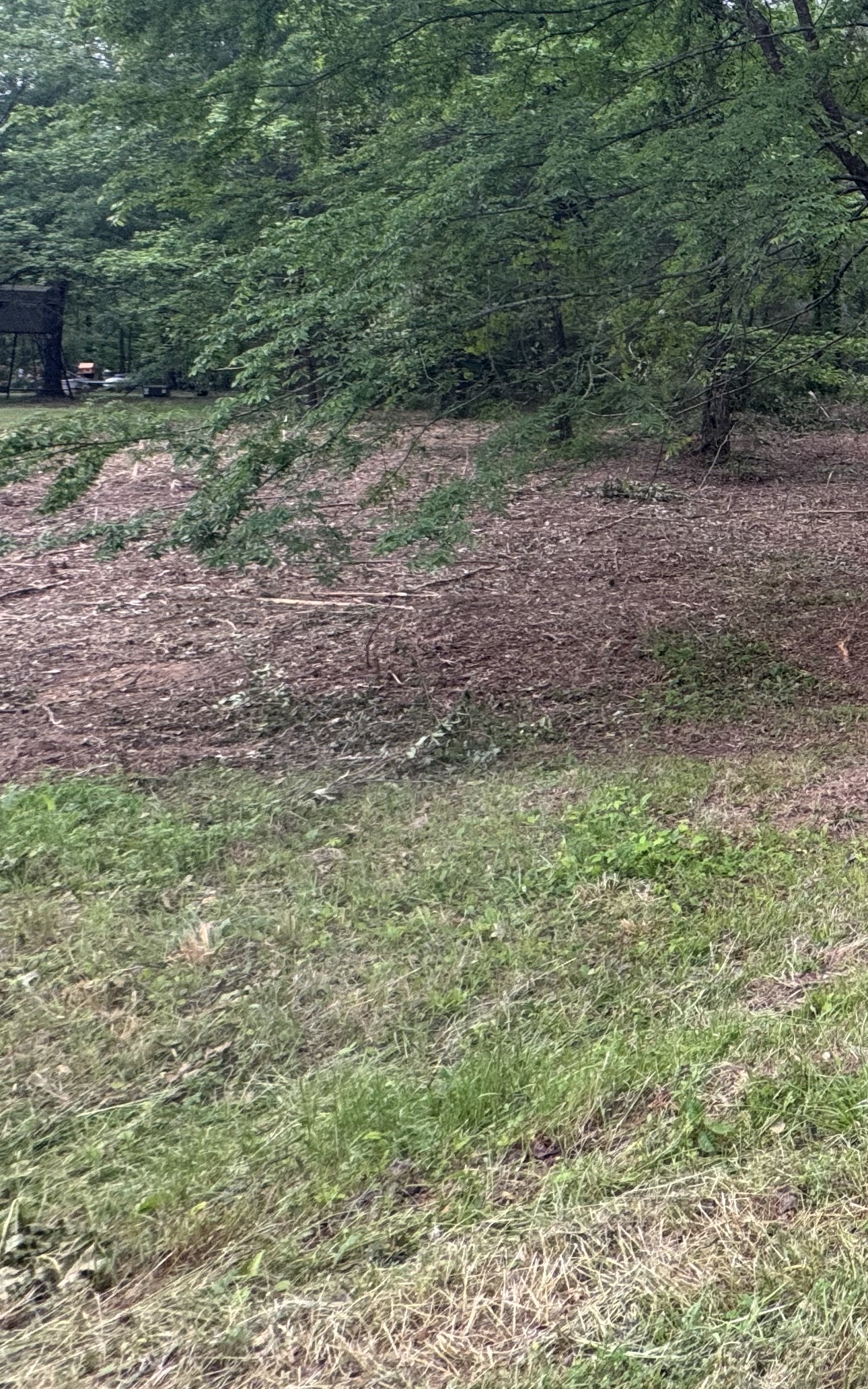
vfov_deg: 61.7
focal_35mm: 29
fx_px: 1097
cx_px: 1308
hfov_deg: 28.2
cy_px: 380
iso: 125
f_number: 2.2
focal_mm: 2.22
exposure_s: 1/99
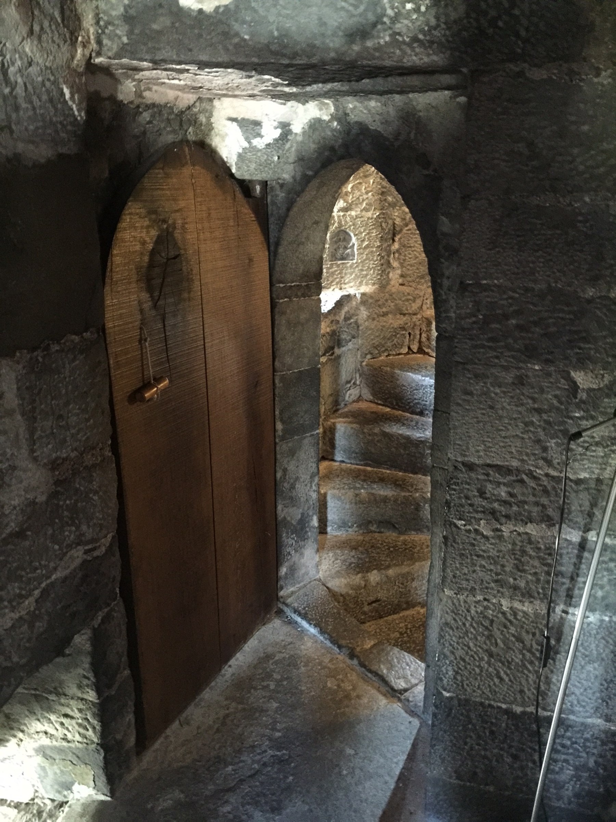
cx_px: 308
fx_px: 688
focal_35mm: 29
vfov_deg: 61.7
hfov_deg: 48.2
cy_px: 411
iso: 250
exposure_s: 1/4
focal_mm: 4.15
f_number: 2.2
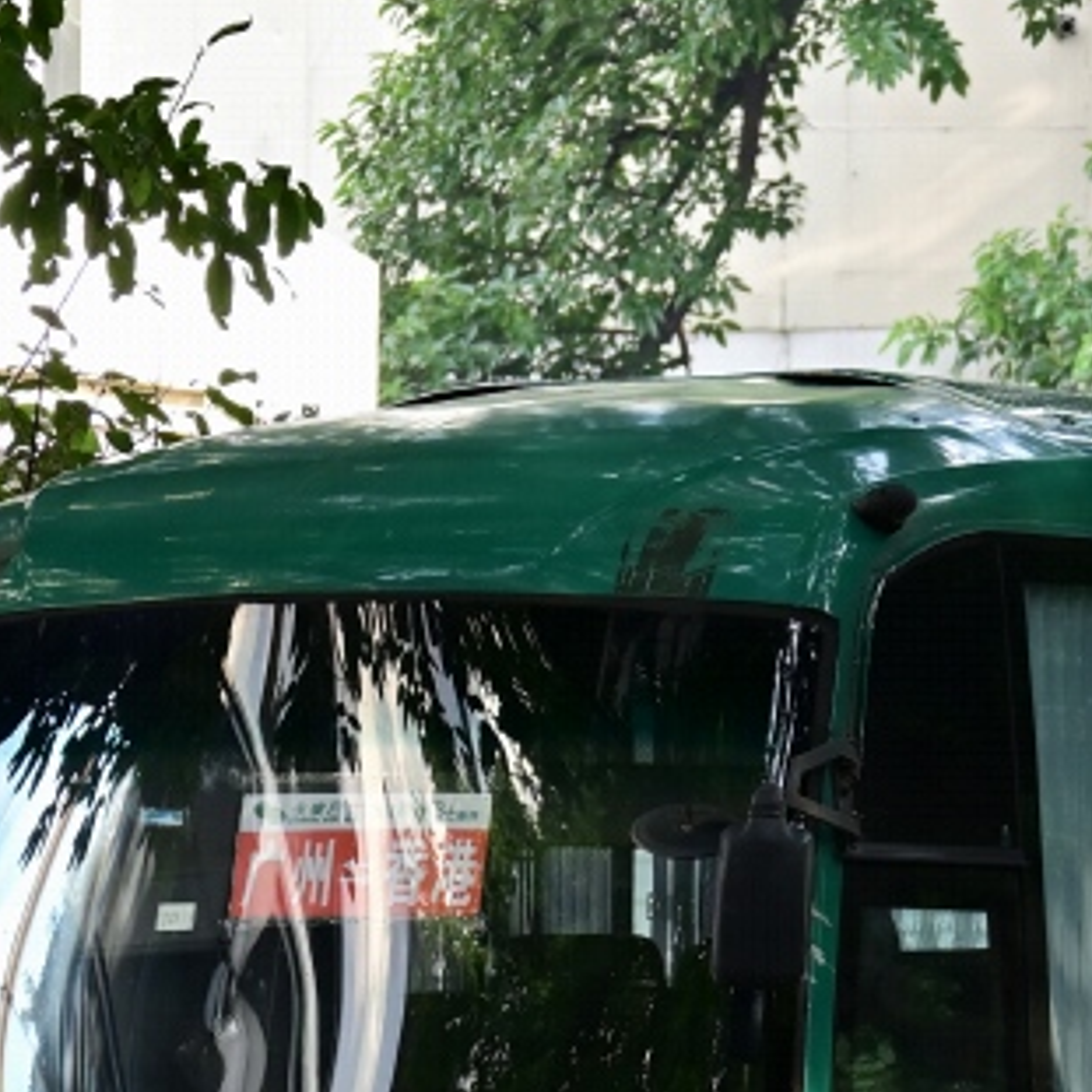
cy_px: 1027
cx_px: 1261
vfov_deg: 3.0
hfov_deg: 3.0
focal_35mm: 586
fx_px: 20915
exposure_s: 1/100
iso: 400
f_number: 5
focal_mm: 110
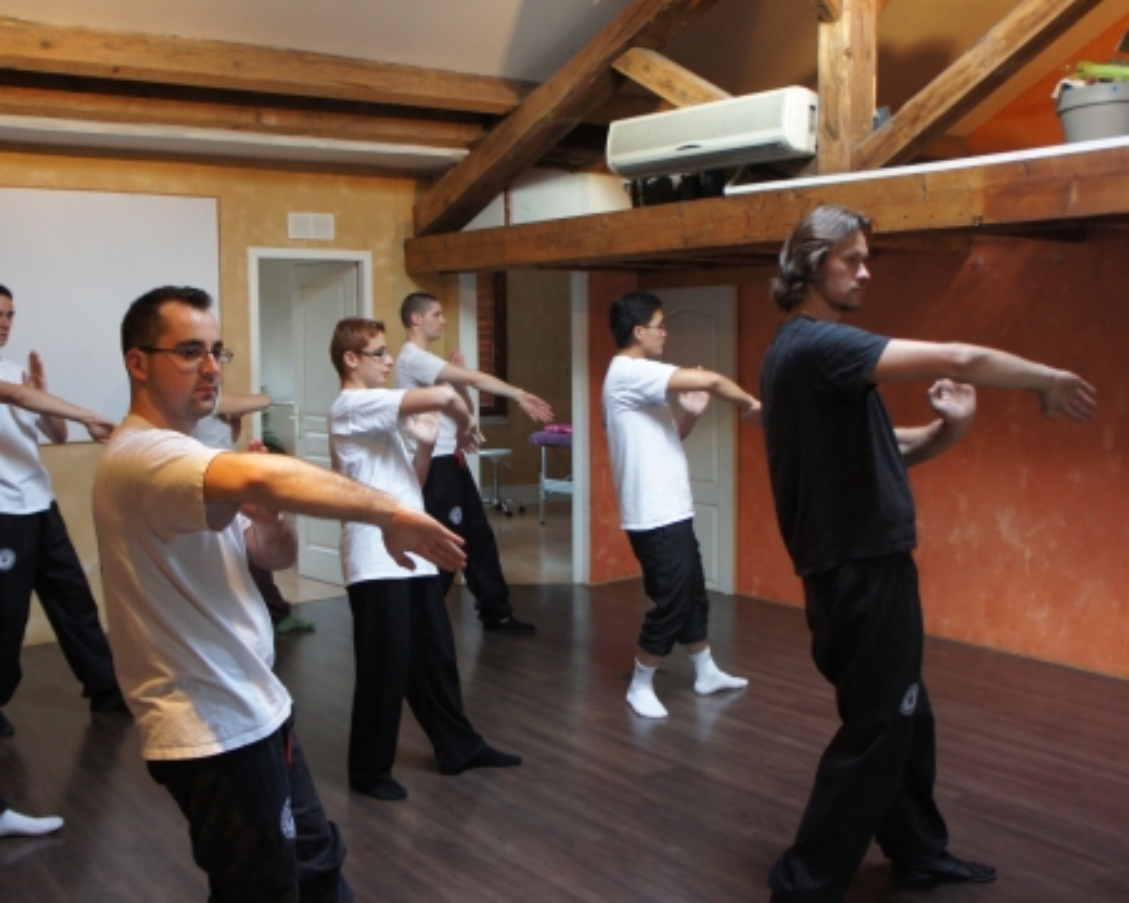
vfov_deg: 42.2
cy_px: 444
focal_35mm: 35
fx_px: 1169
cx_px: 482
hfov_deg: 51.4
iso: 1600
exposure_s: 1/20
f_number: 4
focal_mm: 20
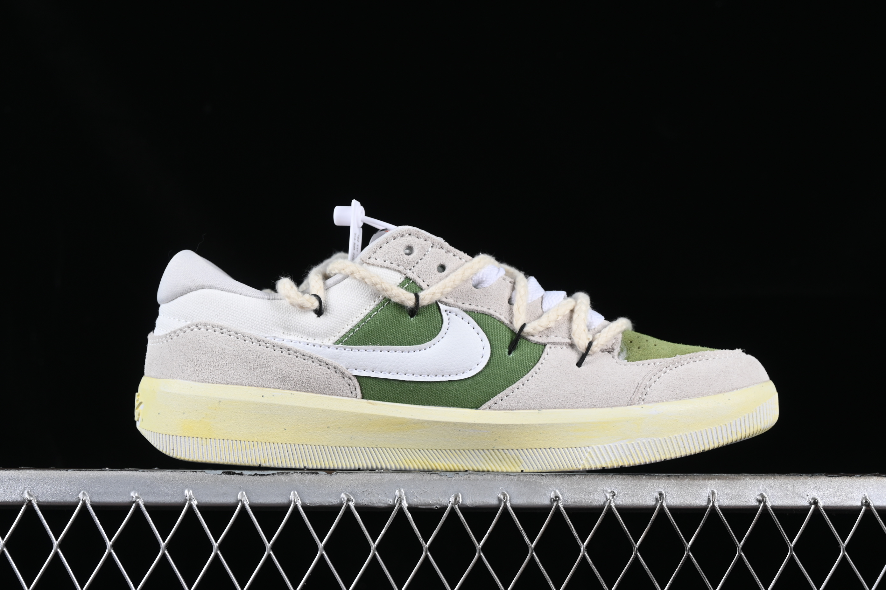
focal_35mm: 75
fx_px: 1846
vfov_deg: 18.2
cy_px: 295
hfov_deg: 27.0
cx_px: 443
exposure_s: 1/80
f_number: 8
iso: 160
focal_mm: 50
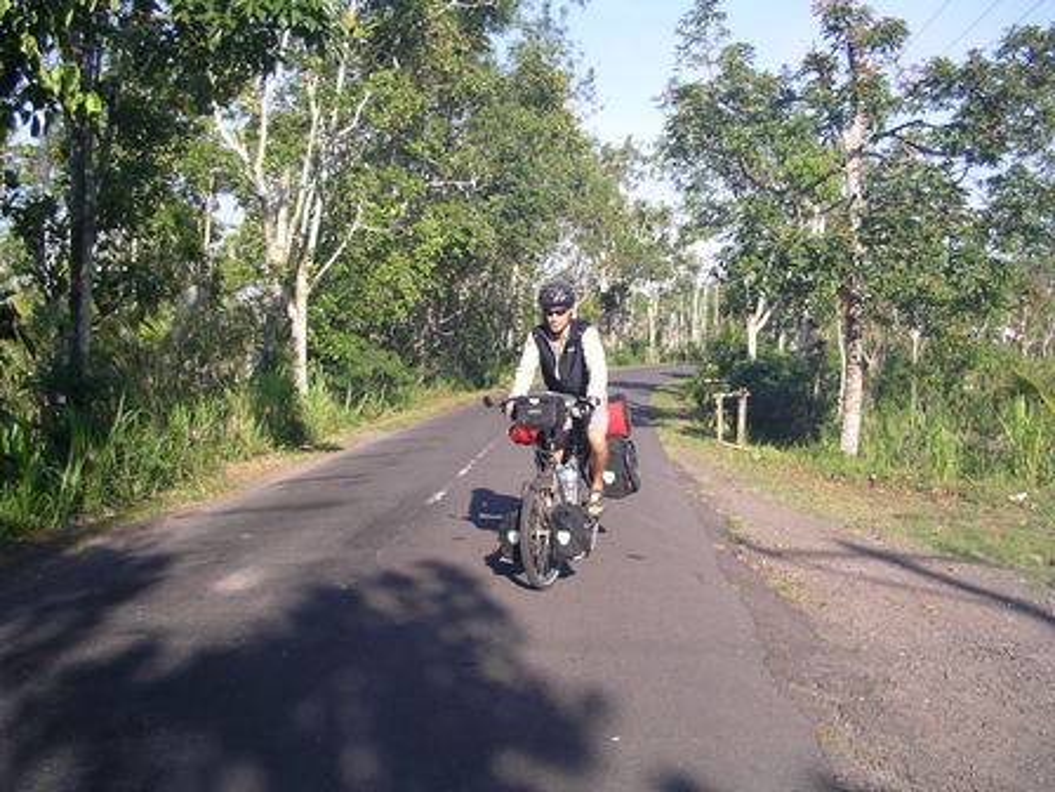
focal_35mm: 37
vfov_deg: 38.7
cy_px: 396
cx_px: 528
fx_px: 1128
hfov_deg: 50.1
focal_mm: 5.7
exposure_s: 1/400
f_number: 2.8
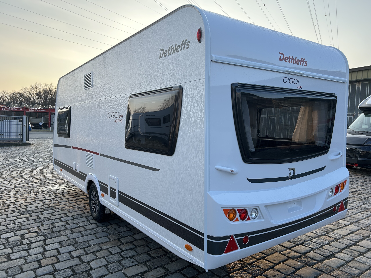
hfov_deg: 67.3
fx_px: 279
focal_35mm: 26
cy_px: 139
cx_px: 186
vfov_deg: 53.1
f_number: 1.5
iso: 50
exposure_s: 1/982
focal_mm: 5.7
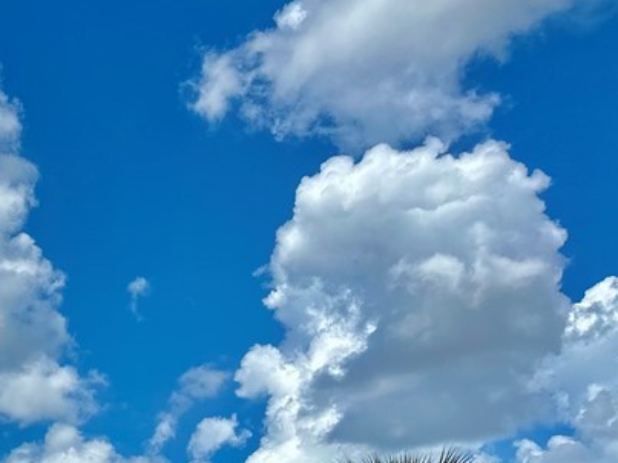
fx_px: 1089
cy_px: 520
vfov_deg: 22.5
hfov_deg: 27.4
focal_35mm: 61
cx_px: -147
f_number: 1.78
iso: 80
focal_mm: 6.86
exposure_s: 1/8197
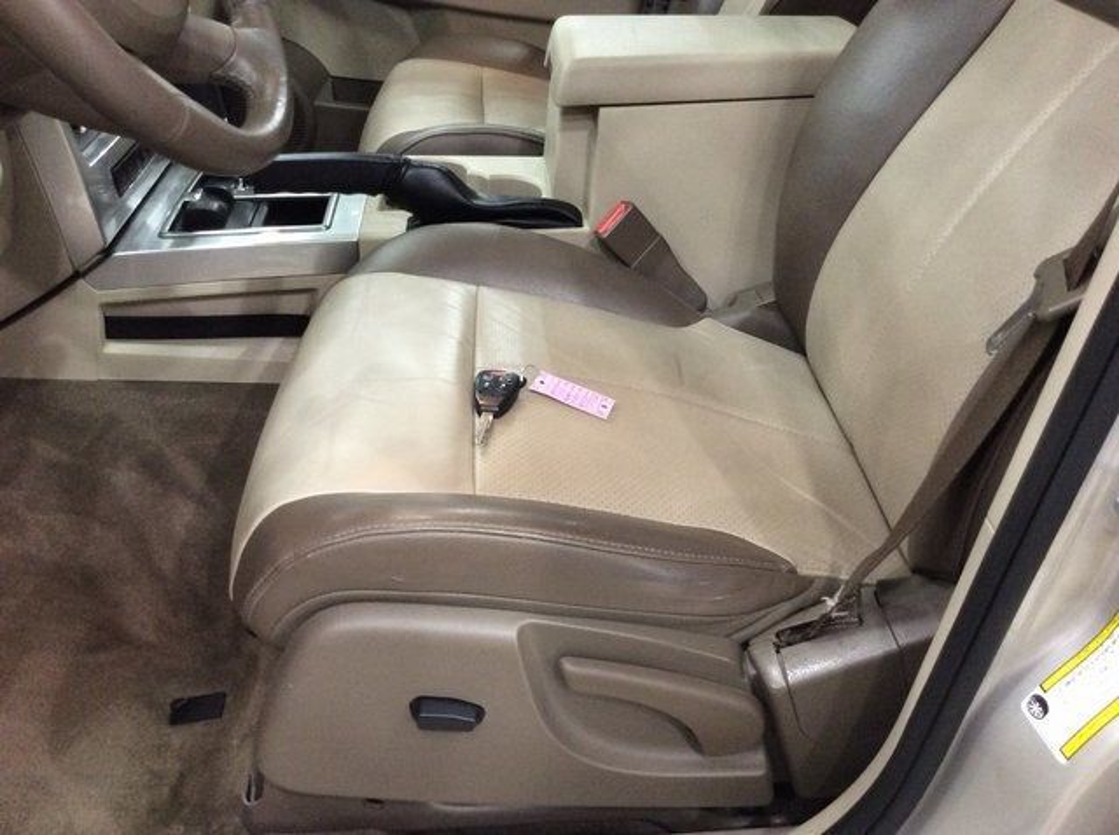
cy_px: 418
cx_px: 560
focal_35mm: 32
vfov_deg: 44.1
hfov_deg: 56.9
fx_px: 1033
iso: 200
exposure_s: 1/24
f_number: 2.4
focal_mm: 3.3
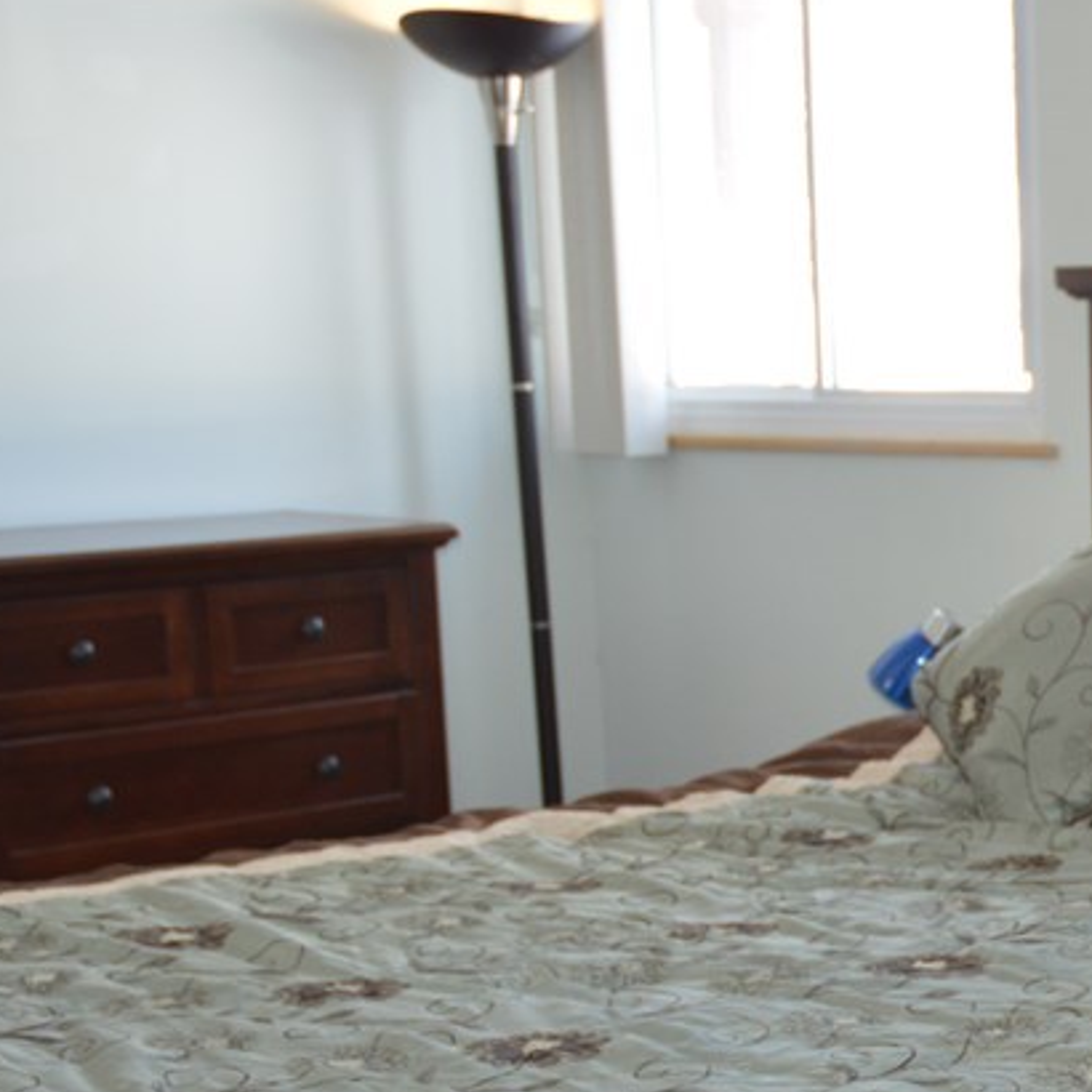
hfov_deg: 20.1
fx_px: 2891
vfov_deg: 21.2
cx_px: 1301
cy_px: 860
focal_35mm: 81
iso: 400
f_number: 4
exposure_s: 1/80
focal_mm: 24
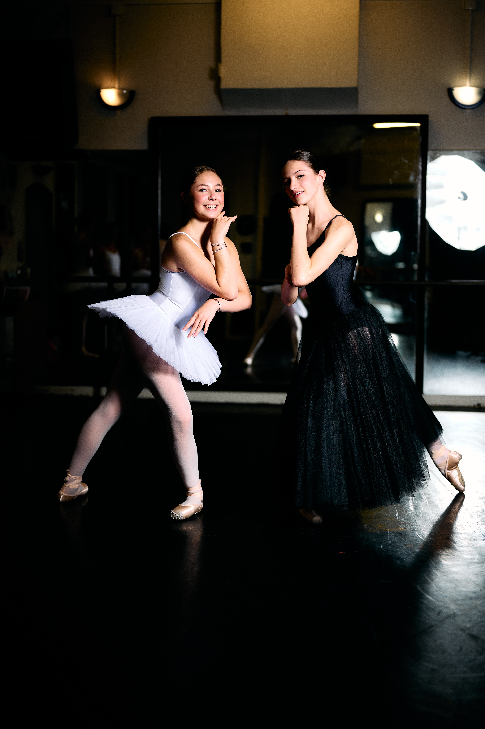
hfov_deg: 27.0
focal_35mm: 50
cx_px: 242
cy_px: 364
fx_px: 1012
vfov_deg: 39.6
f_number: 1.8
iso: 100
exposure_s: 1/250
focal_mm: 50
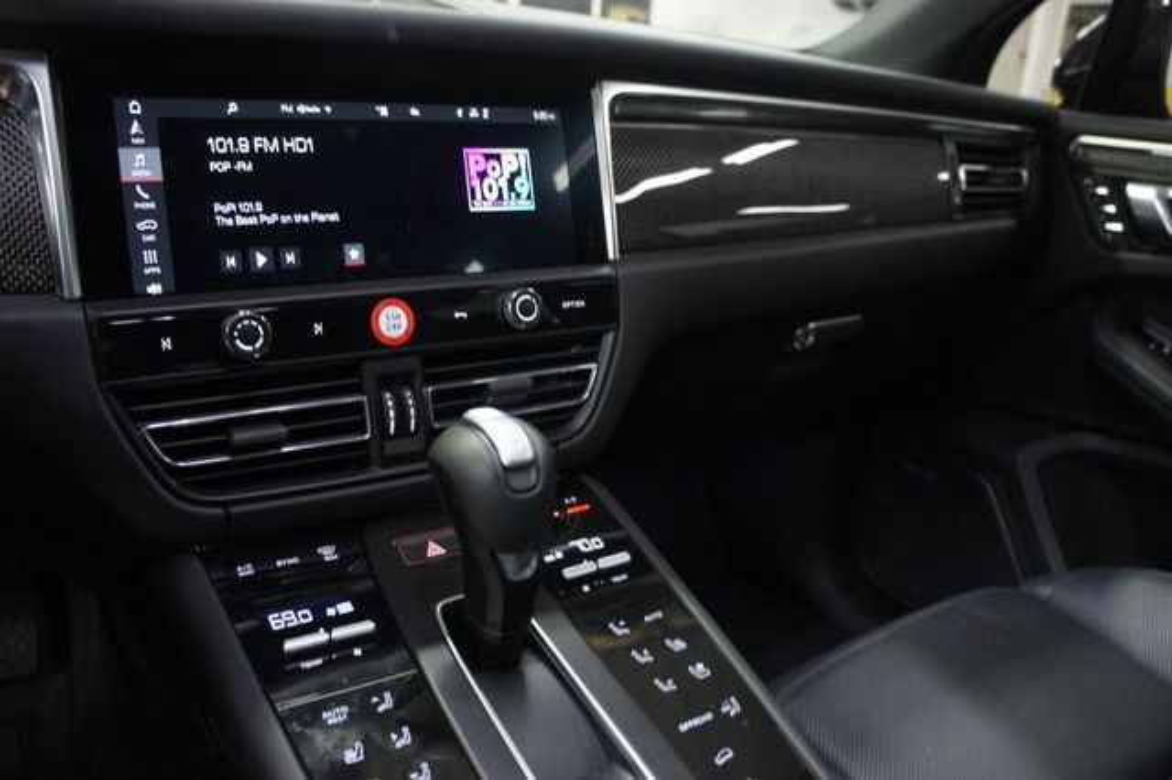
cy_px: 390
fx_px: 879
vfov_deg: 47.9
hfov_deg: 67.4
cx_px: 586
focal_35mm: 27
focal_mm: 18
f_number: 3.5
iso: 1600
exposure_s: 1/20
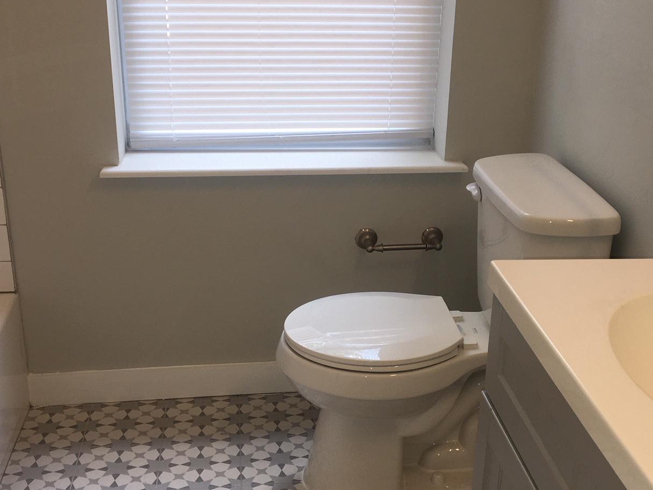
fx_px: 906
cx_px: 344
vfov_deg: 30.3
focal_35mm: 48
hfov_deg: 39.6
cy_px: 265
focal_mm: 4.15
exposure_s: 1/33
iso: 25
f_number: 2.2
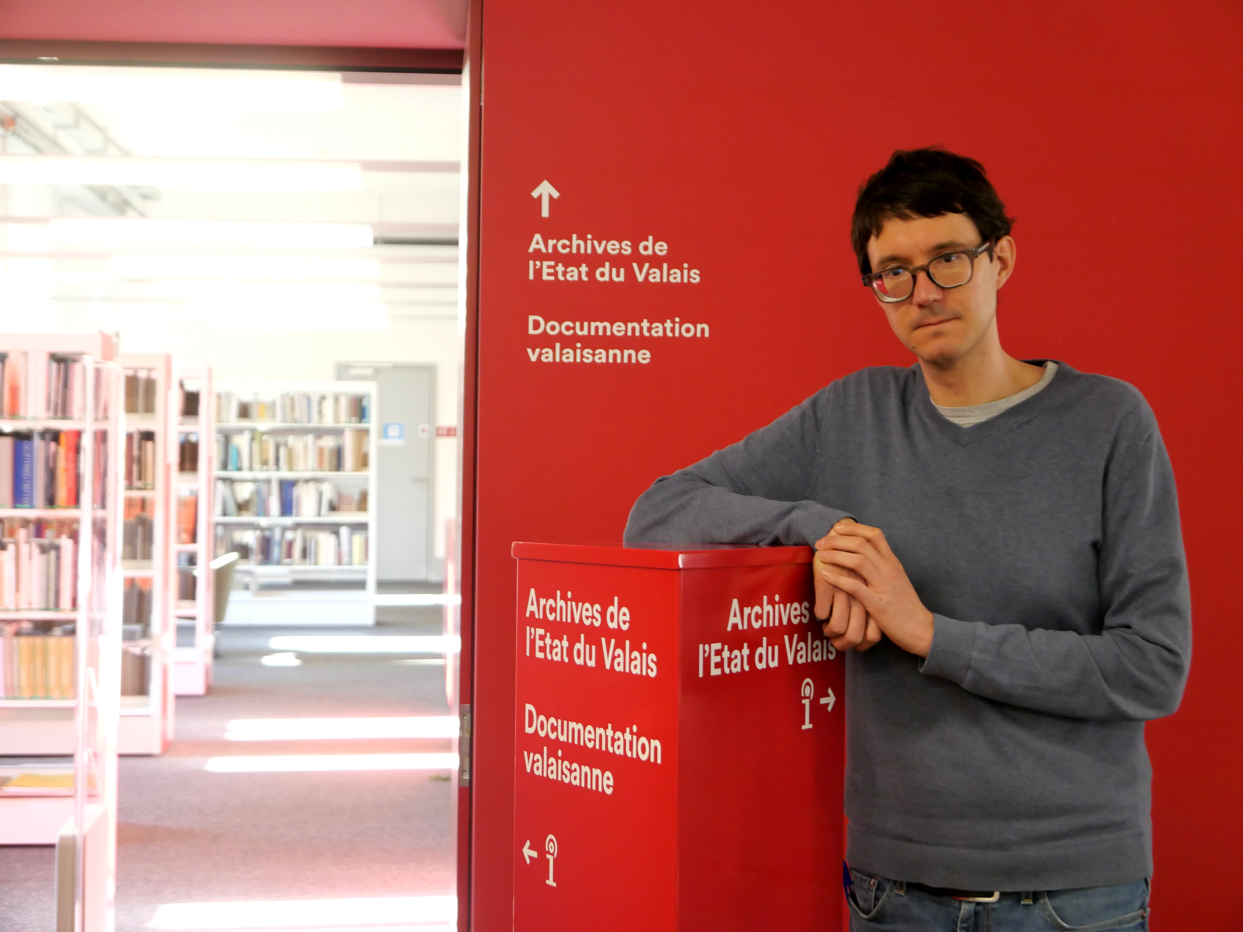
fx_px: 2370
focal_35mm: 66
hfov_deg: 29.4
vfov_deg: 22.3
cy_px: 466
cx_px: 622
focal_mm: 30
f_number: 2.8
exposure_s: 1/125
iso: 1250
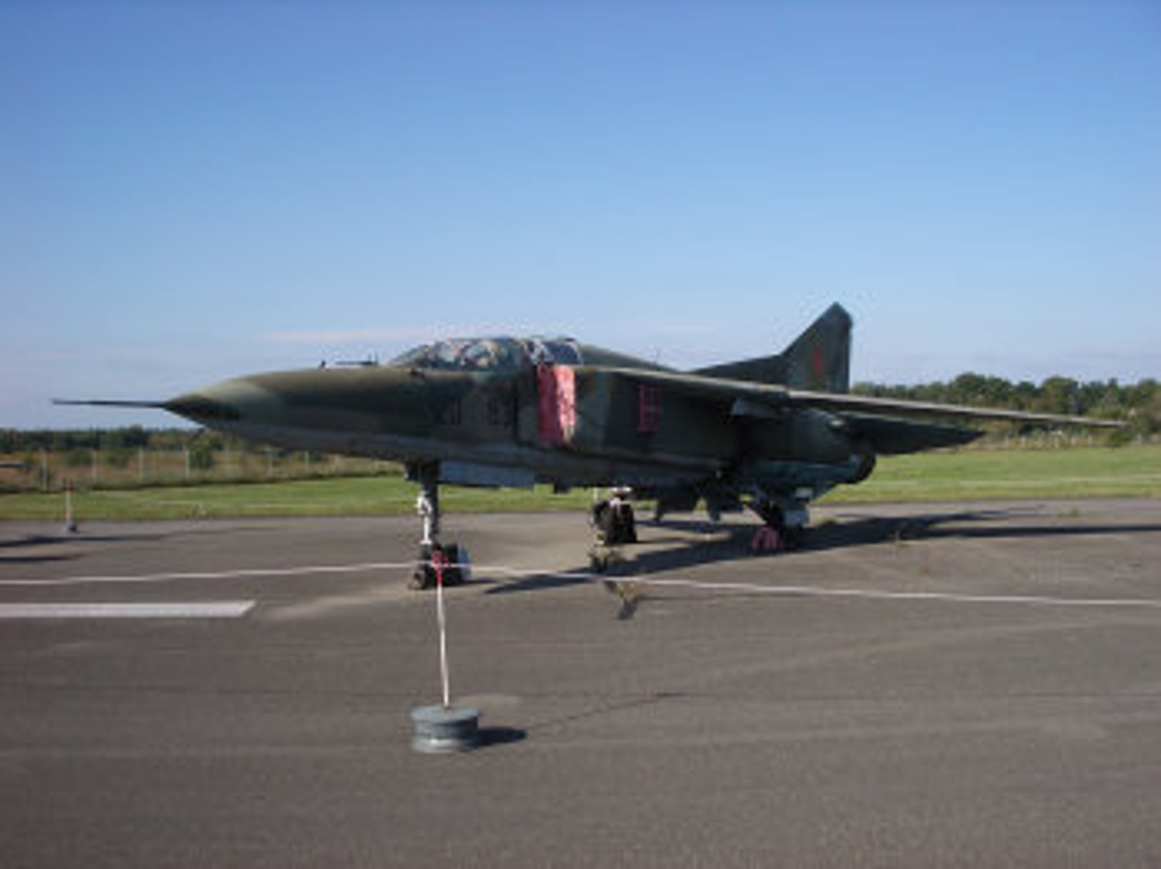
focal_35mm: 35
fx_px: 1173
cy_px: 434
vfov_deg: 40.7
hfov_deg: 52.7
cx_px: 580
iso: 80
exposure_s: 1/500
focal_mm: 5.8
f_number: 4.3
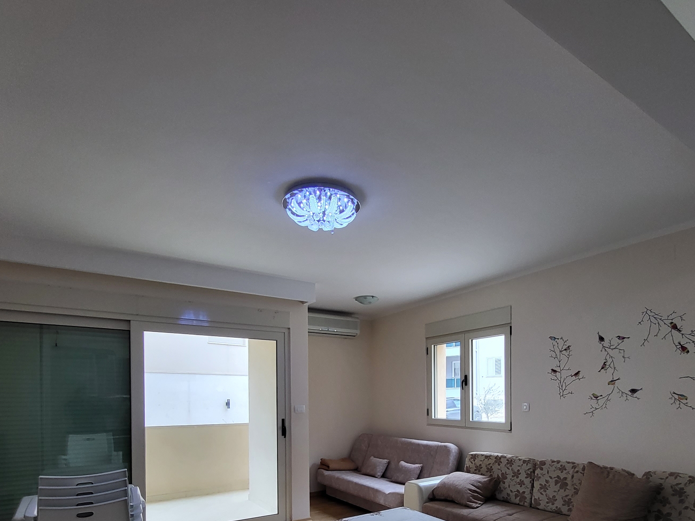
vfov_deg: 61.7
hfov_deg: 81.6
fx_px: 402
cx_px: 375
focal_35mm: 20
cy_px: 400
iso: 160
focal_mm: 1.74
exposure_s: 1/50
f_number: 2.2
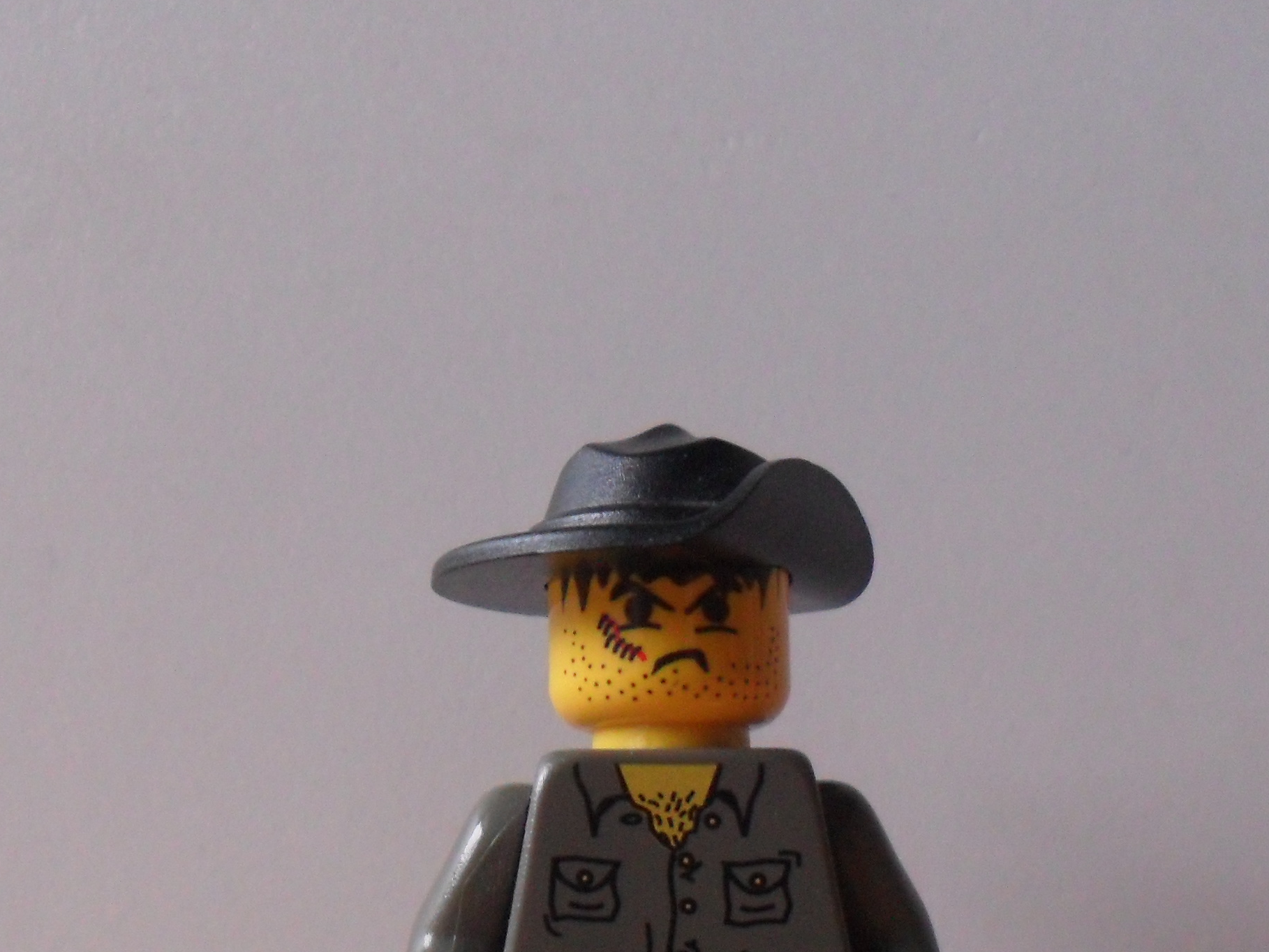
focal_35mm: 77
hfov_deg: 25.3
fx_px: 2823
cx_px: 662
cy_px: 803
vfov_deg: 18.9
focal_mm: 6.3
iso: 200
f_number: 3
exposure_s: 1/20
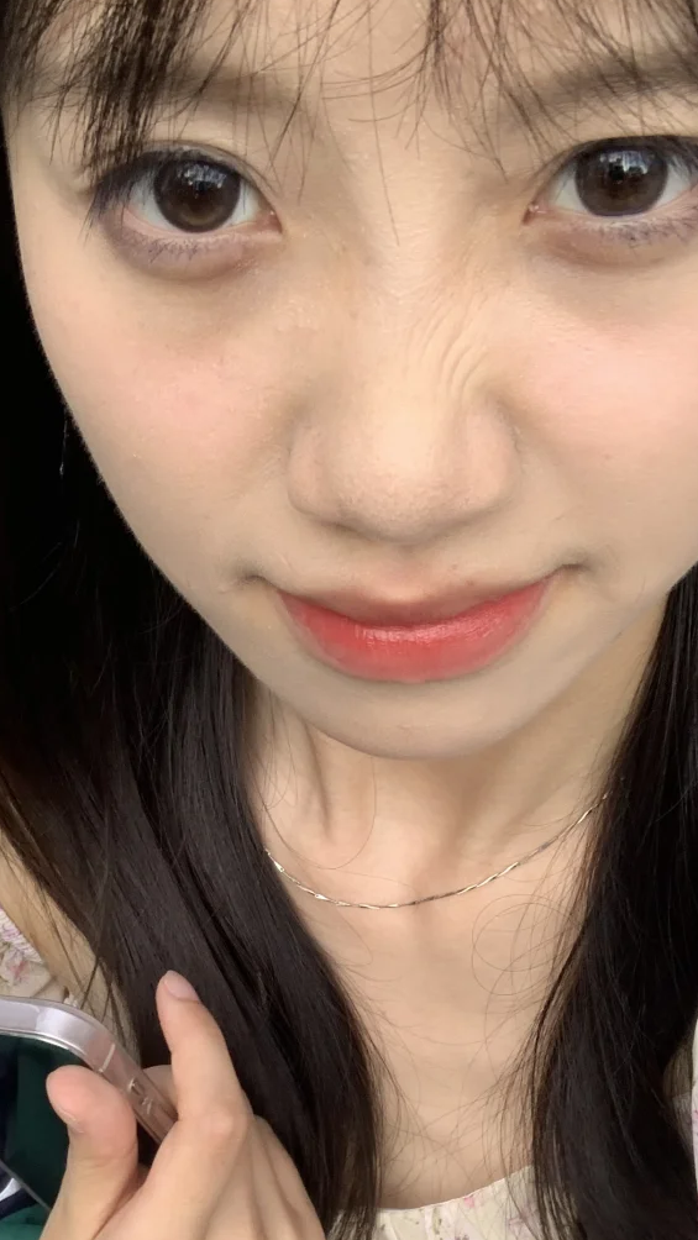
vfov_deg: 40.8
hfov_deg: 23.9
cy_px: 832
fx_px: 1645
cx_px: 272
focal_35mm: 50
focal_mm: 2.87
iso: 20
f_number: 2.2
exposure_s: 1/121
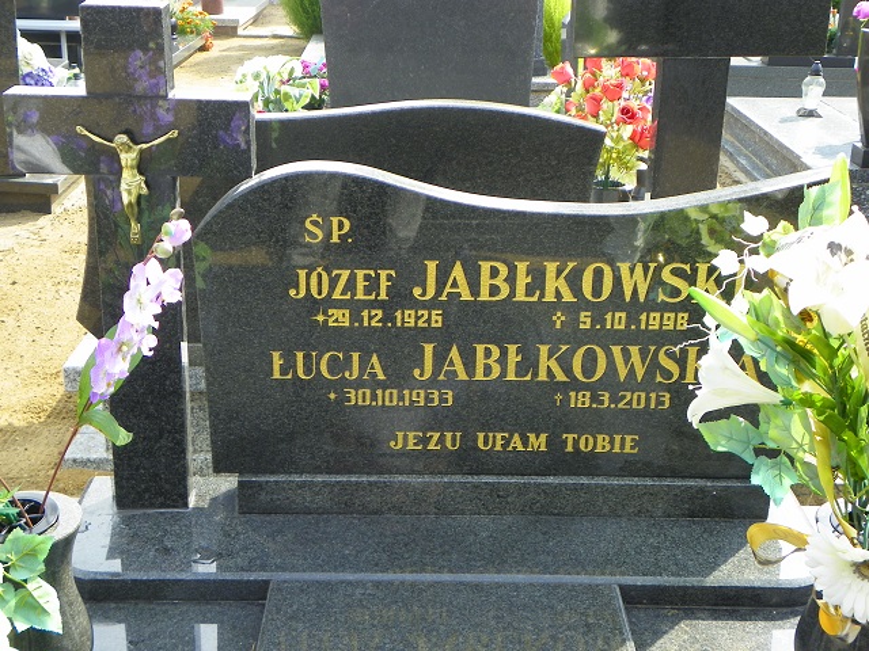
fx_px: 1255
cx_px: 434
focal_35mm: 50
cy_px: 326
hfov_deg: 38.2
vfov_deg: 29.1
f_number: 3.5
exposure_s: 1/160
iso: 64
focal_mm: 8.9
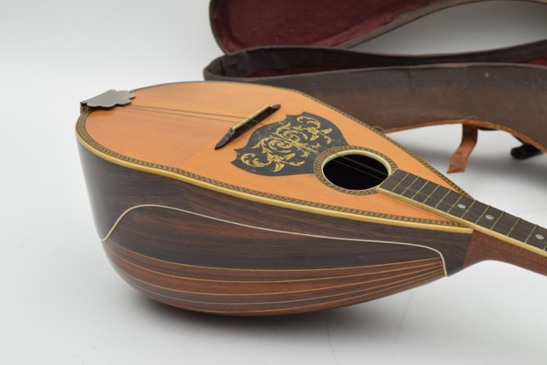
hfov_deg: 24.6
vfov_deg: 16.6
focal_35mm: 82
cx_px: 274
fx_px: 1254
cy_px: 182
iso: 100
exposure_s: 1/125
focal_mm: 55
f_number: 9
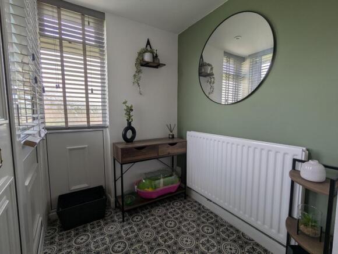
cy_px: 127
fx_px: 156
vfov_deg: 78.3
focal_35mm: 16
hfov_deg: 94.4
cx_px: 169
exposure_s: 1/236
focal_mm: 2.35
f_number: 2.2
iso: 42
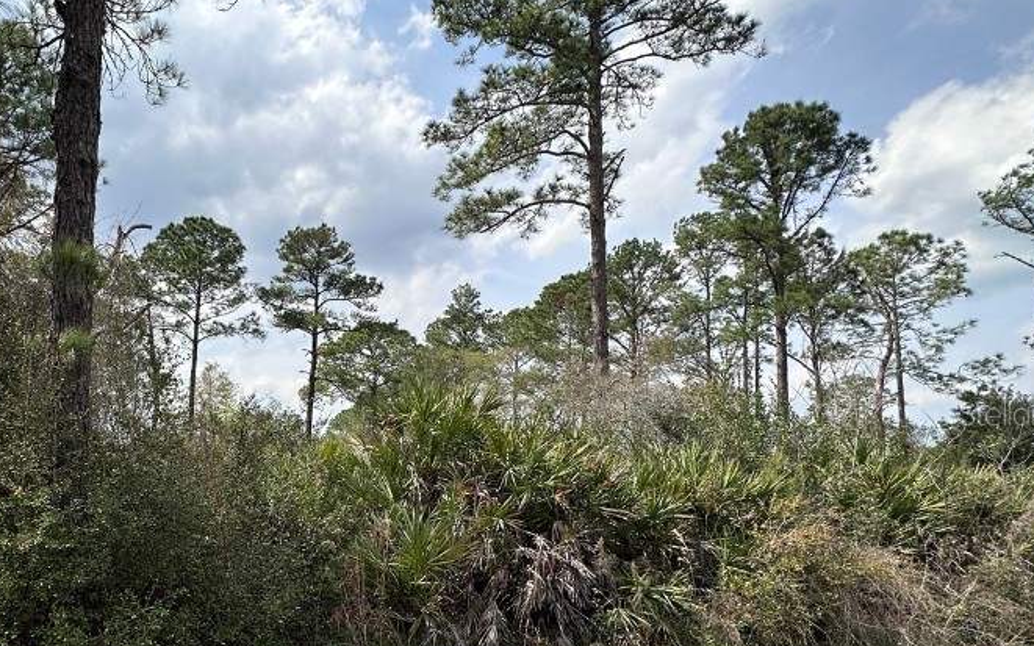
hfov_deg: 73.6
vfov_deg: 52.3
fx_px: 648
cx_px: 305
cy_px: 413
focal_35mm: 23
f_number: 2.2
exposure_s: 1/1825
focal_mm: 2.22
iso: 50
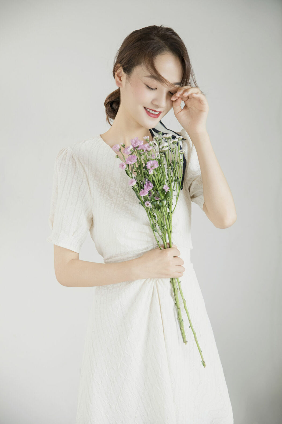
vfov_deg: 34.5
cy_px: 212
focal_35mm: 58
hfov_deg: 23.4
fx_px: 681
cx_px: 141
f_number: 3.5
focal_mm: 59
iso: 1600
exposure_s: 1/125
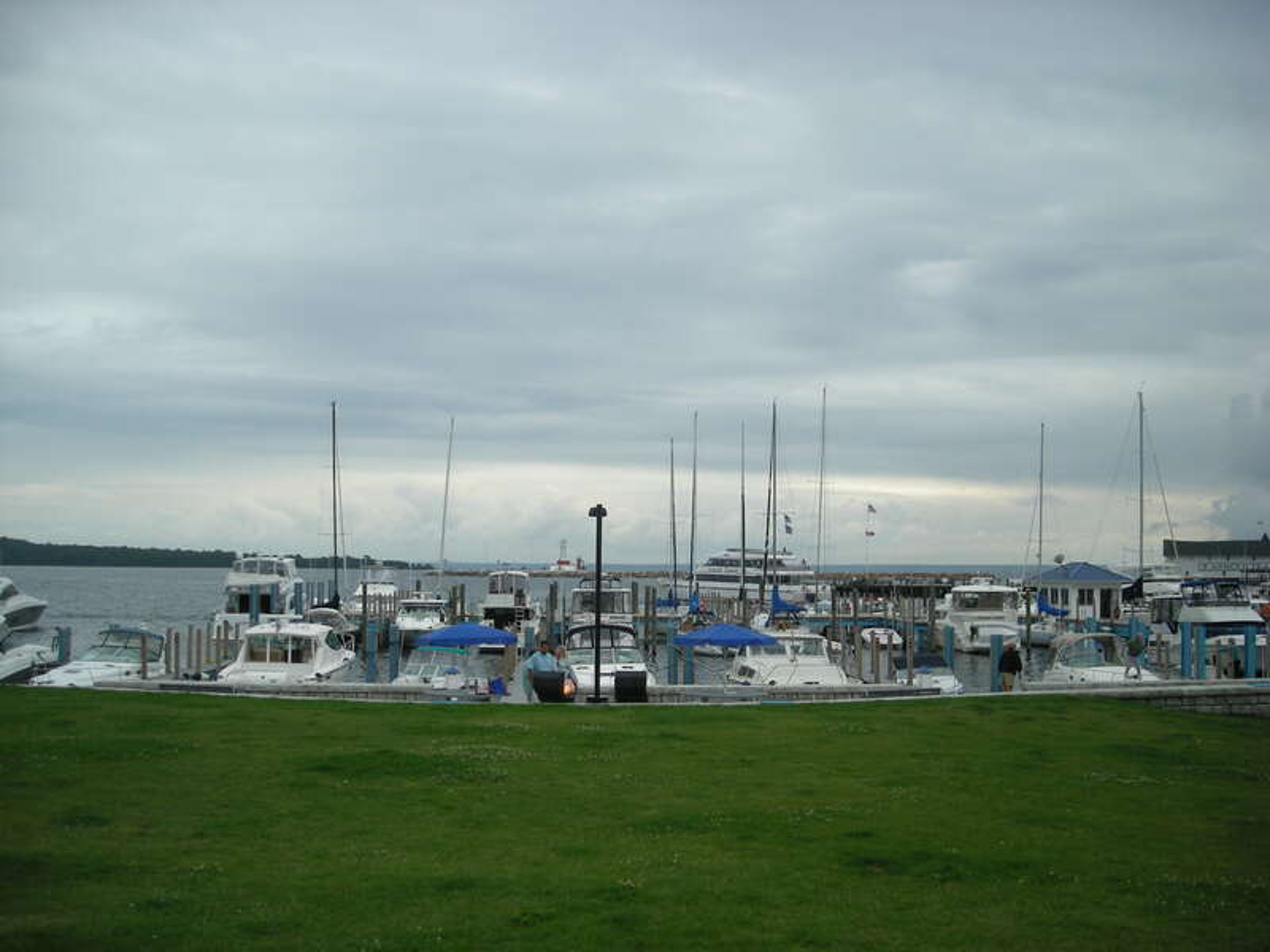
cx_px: 635
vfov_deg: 40.7
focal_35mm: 35
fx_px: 1284
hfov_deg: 52.6
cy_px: 476
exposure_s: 1/483
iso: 50
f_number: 2.8
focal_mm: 5.7
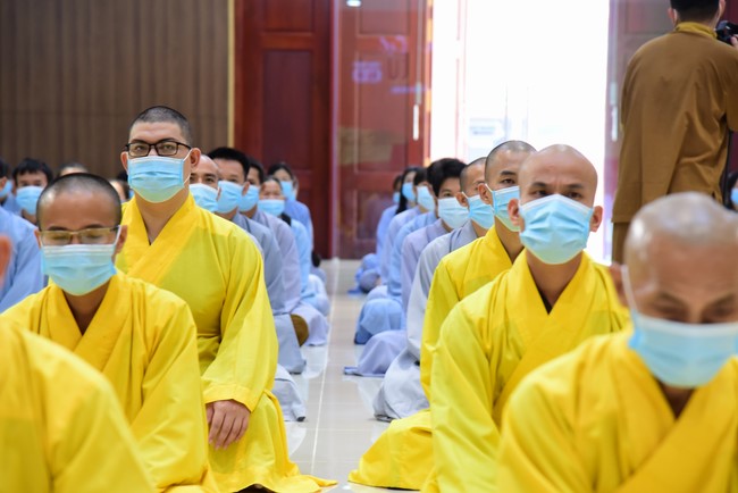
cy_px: 246
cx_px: 369
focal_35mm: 120
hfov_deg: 17.1
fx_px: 2461
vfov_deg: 11.4
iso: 2500
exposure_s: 1/80
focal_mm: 120
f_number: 5.6
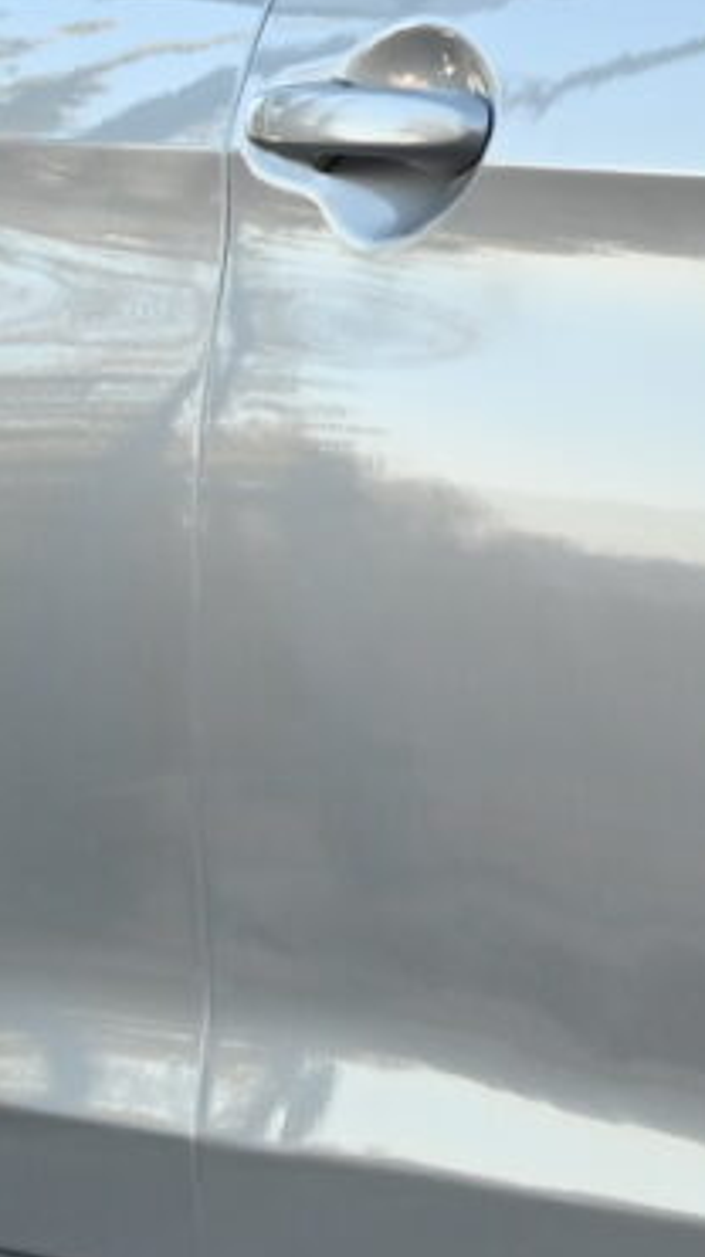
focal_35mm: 246
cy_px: 469
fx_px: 8196
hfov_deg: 4.5
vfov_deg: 8.8
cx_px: 3030
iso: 200
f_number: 6.3
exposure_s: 1/160
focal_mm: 34
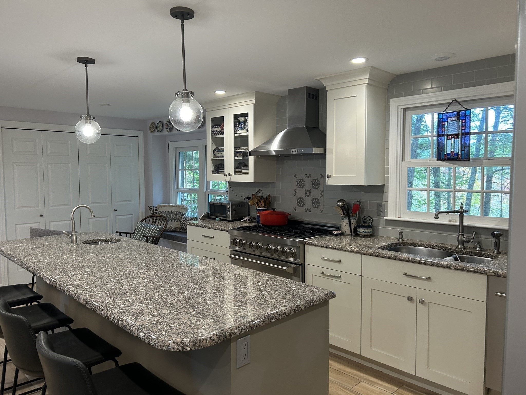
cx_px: 263
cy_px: 198
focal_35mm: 26
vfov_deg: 53.1
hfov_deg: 67.3
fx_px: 395
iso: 125
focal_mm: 5.7
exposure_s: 1/120
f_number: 1.5
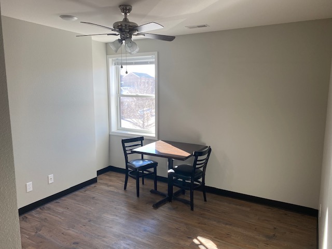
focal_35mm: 26
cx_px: 166
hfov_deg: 67.3
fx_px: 249
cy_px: 124
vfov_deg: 53.1
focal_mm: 4.25
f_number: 1.8
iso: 80
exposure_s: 1/120
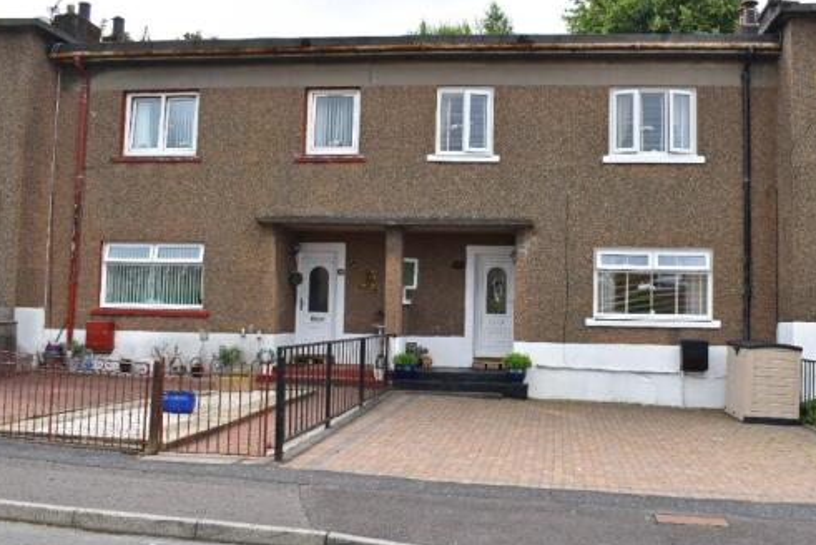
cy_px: 275
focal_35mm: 36
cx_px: 471
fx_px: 816
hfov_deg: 52.9
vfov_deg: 36.9
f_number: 6.3
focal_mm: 18
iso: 400
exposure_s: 1/640
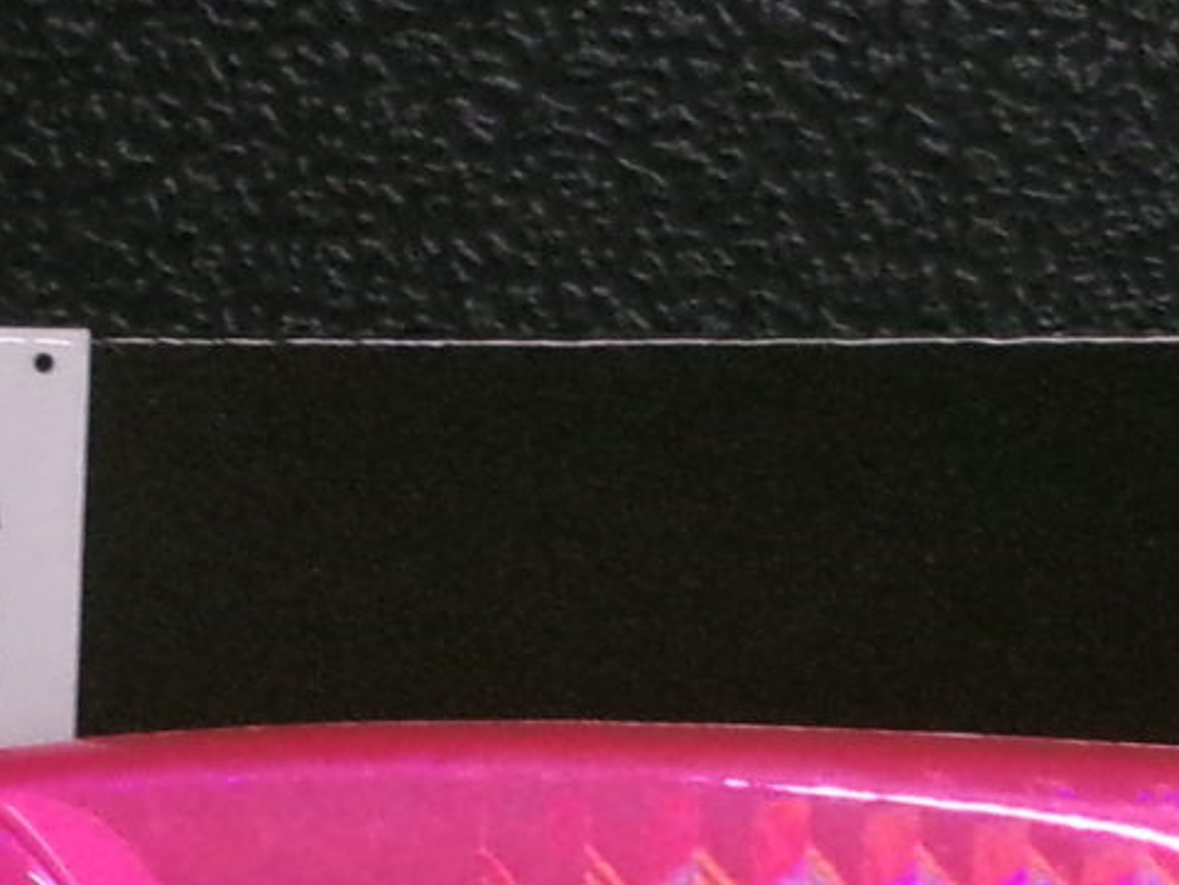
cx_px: 463
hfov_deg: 13.2
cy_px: 885
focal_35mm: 149
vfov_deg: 9.9
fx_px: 5076
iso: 384
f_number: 3.9
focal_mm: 5.1
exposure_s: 1/34
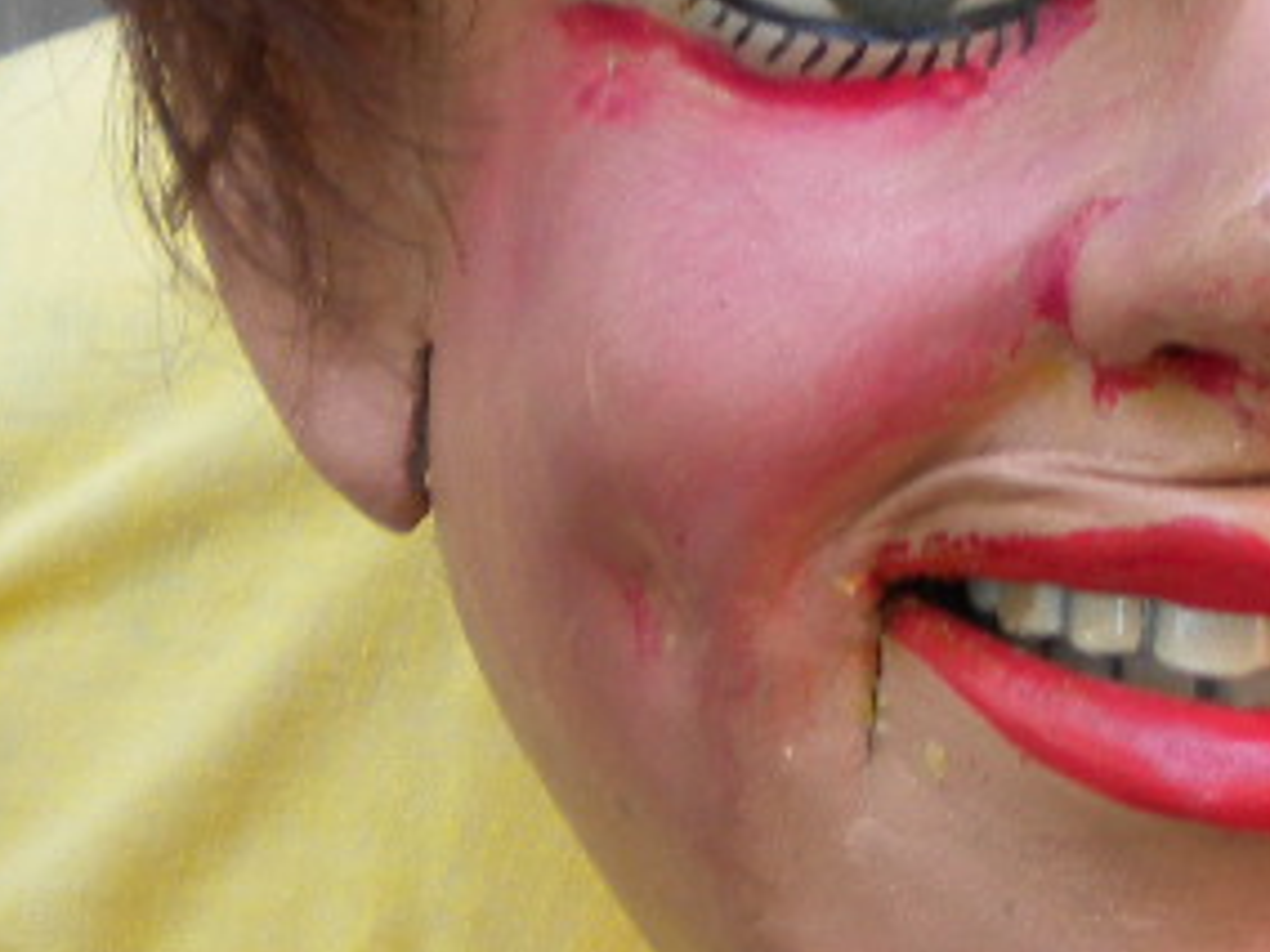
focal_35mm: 126
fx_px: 4623
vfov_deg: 11.7
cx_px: 1020
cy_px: 206
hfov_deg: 15.5
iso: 95
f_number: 3.1
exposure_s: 1/57.7
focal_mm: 6.3
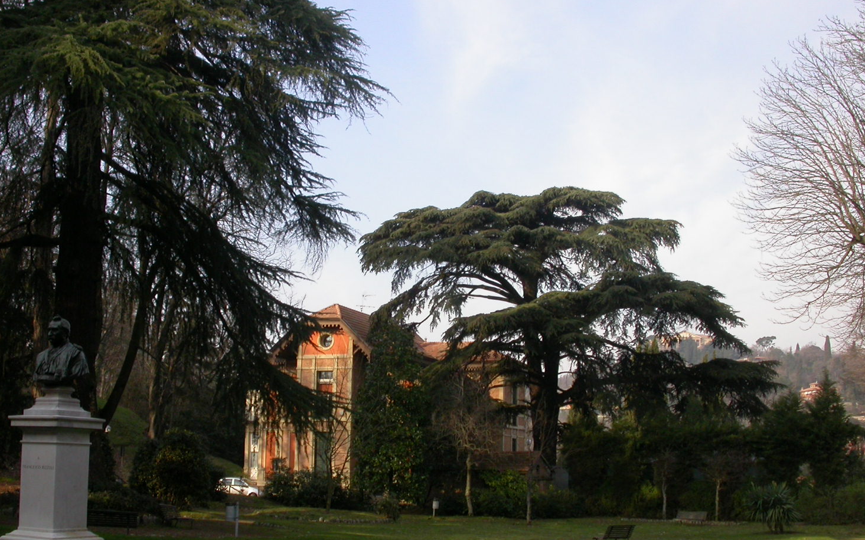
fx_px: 1037
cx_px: 412
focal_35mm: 44
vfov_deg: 29.2
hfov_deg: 45.3
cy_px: 314
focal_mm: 7.85
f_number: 6.7
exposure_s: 1/212
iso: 100
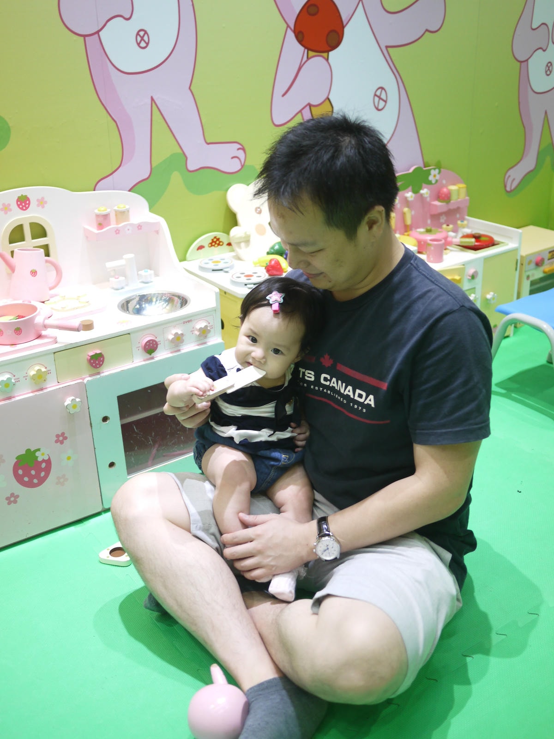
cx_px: 277
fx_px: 854
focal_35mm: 40
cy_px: 370
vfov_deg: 46.8
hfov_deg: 36.0
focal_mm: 20
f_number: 1.7
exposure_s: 1/60
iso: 250
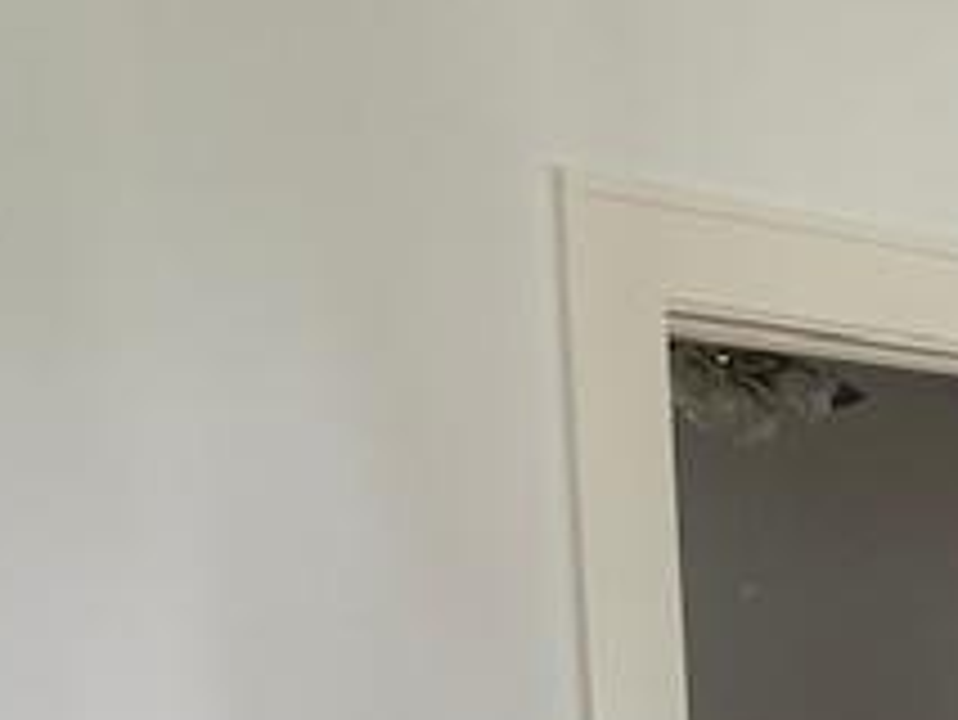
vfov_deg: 17.1
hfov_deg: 22.0
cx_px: 1309
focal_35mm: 78
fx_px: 2160
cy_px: 1071
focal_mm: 4.25
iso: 320
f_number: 1.8
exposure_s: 1/60
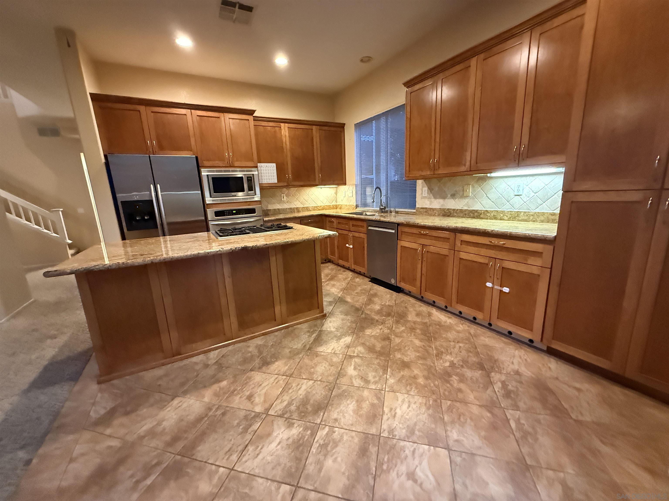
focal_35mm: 14
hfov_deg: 102.1
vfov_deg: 85.7
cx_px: 334
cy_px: 250
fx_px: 271
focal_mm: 2.22
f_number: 2.2
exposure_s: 1/60
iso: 1250
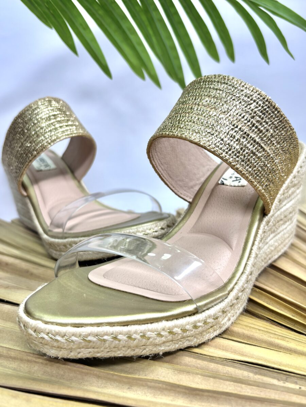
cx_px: 153
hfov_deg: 53.1
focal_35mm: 26
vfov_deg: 67.3
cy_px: 204
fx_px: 306
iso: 40
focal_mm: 5.96
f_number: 1.6
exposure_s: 1/155
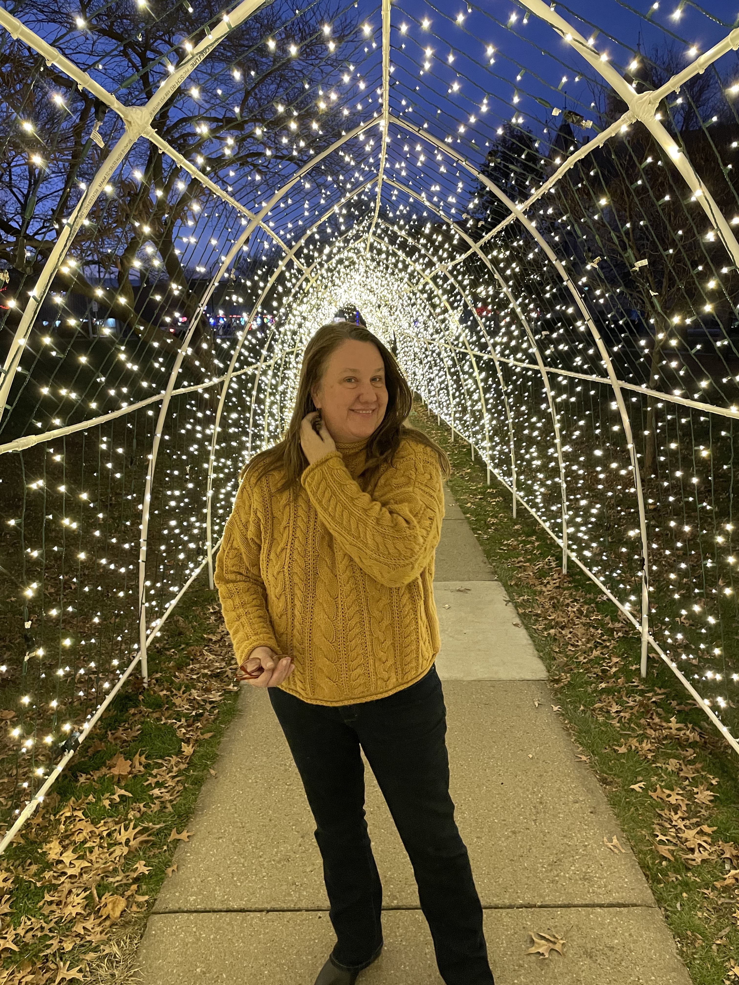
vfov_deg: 67.3
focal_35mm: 26
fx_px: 740
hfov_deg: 53.1
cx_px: 370
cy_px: 492
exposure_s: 1/60
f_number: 1.6
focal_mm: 4.2
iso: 500
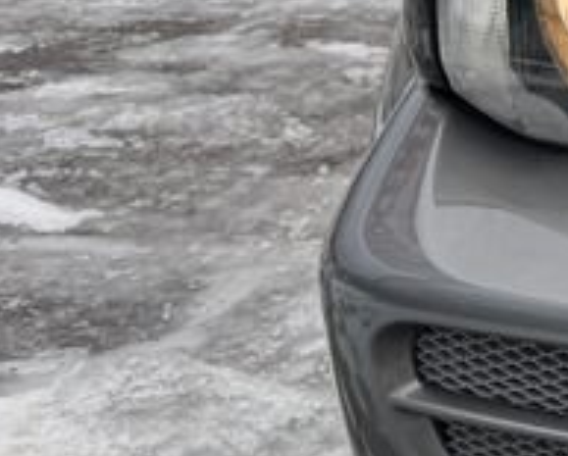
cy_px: -74
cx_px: 1501
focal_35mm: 124
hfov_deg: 11.6
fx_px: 2088
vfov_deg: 12.2
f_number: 1.78
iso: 80
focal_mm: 6.76
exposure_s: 1/792
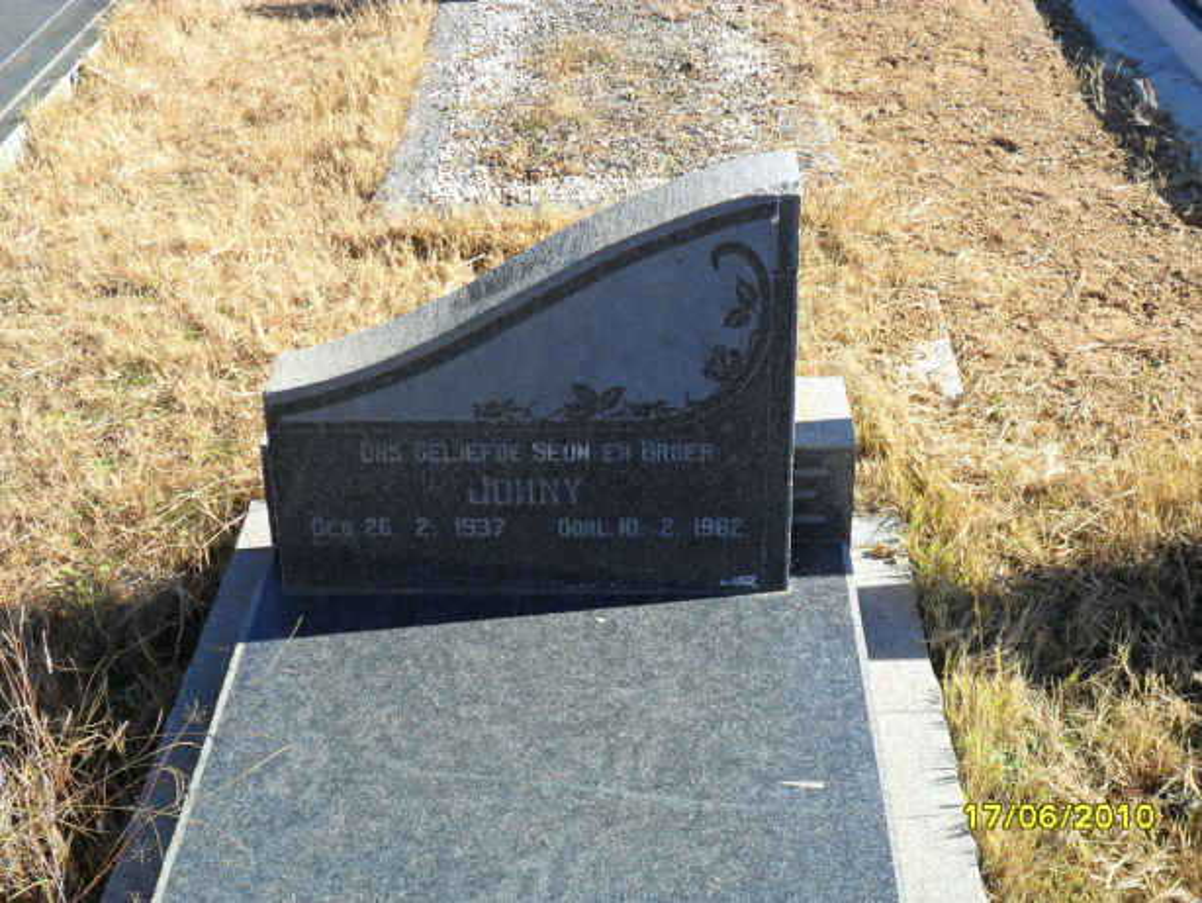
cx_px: 601
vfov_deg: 28.1
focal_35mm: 52
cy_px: 452
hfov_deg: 36.8
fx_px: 1806
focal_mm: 9.3
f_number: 5
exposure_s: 1/180
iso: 100
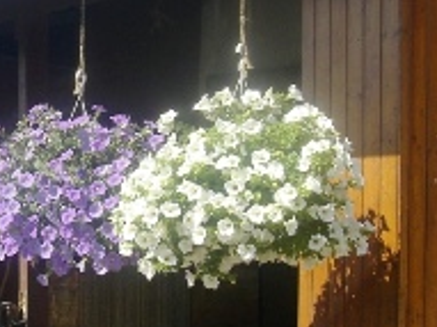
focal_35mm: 89
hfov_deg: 21.1
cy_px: 197
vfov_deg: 16.6
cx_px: -18
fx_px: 1123
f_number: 4.4
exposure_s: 1/320
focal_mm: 6.3
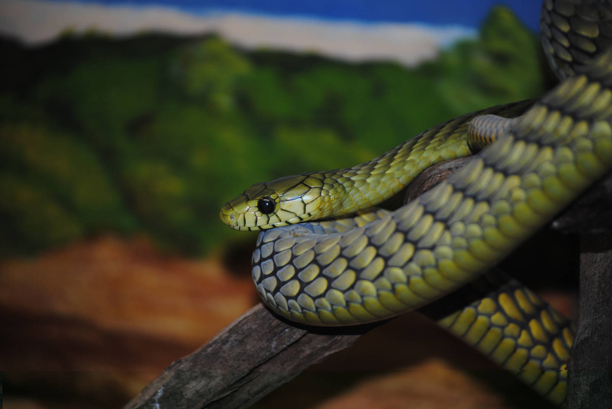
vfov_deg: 7.5
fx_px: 3115
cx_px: 306
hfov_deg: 11.2
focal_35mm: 183
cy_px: 204
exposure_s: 1/60
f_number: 4.8
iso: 200
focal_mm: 122
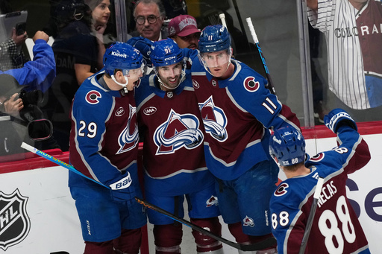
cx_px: 191
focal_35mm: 900
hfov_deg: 2.3
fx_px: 9546
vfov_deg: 1.5
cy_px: 127
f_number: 4
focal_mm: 600
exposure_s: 1/2000
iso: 2500
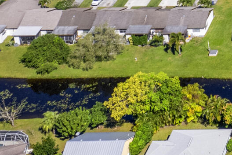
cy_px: -220
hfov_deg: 13.4
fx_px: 805
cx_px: 501
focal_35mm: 125
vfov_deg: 9.7
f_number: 2.8
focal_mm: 8.38
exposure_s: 1/2000
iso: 100
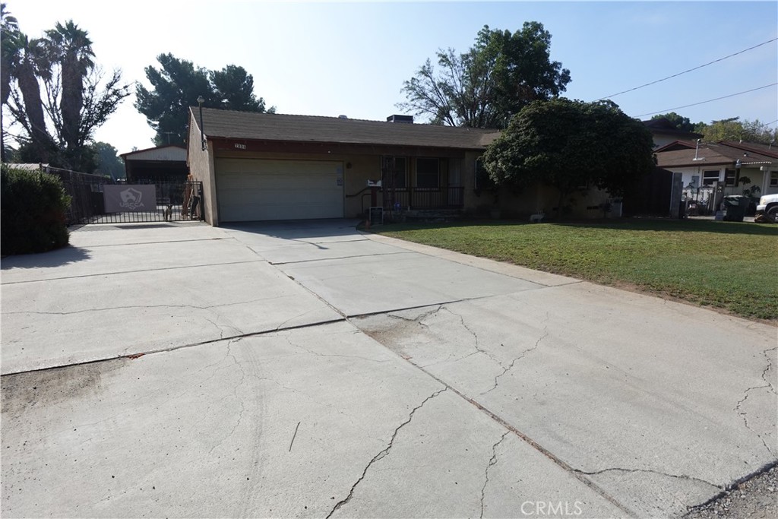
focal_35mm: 20
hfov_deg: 84.0
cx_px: 389
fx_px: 432
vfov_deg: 61.9
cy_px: 260
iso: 125
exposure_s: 1/4000
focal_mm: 7.6
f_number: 2
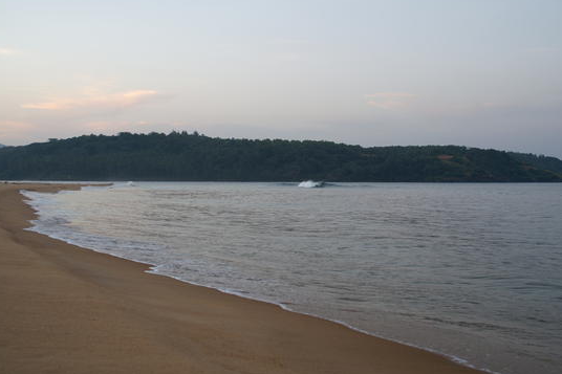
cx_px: 291
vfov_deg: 31.2
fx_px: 671
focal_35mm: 43
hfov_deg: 45.4
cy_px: 183
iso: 100
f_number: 3.5
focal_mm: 24
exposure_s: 1/80
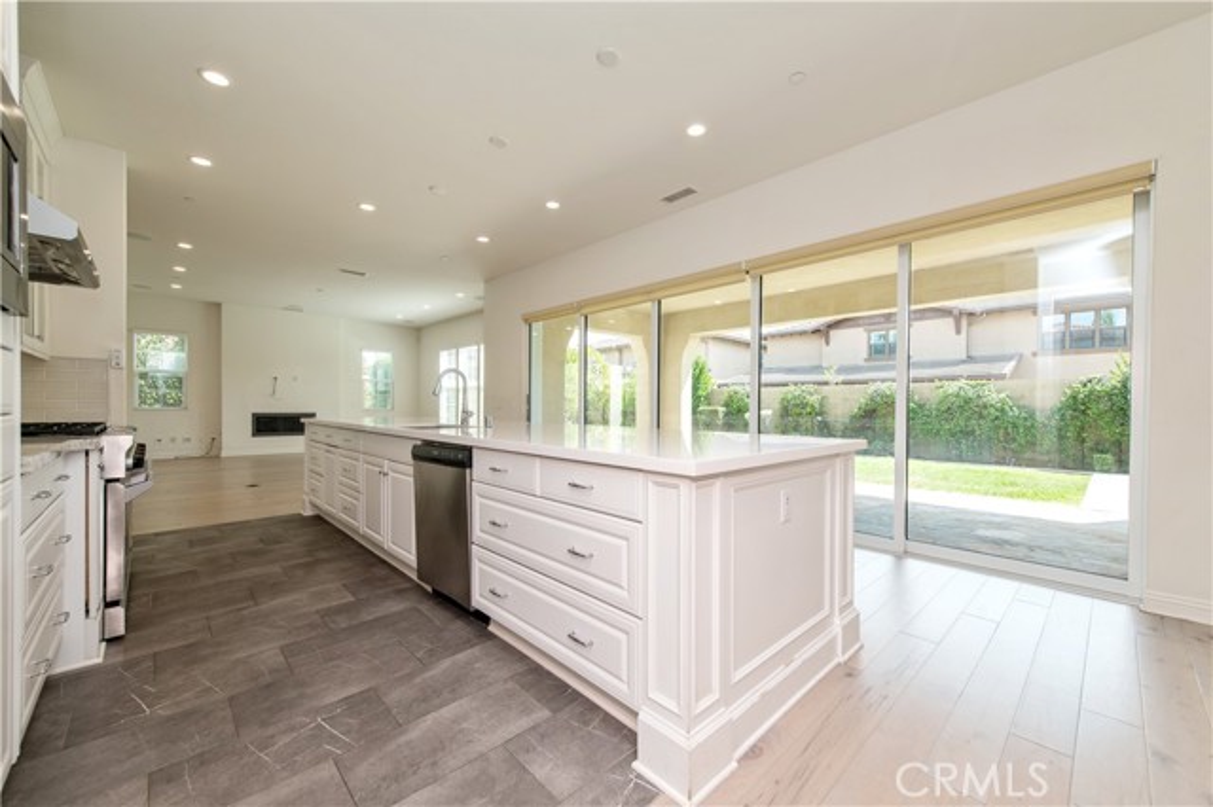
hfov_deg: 104.3
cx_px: 606
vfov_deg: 81.1
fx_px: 471
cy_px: 404
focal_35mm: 14
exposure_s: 1/125
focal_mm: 14
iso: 200
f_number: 5.6
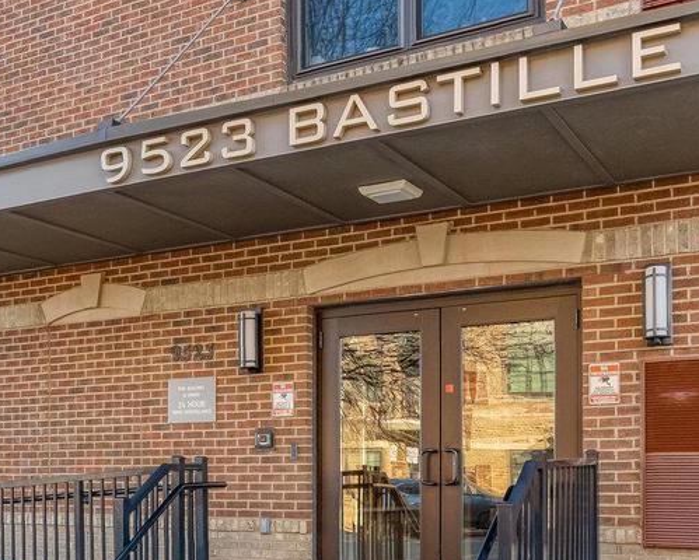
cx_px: 210
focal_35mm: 46
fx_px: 952
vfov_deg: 32.0
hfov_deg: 39.6
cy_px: 442
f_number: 8
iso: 1250
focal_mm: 17
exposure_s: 1/40
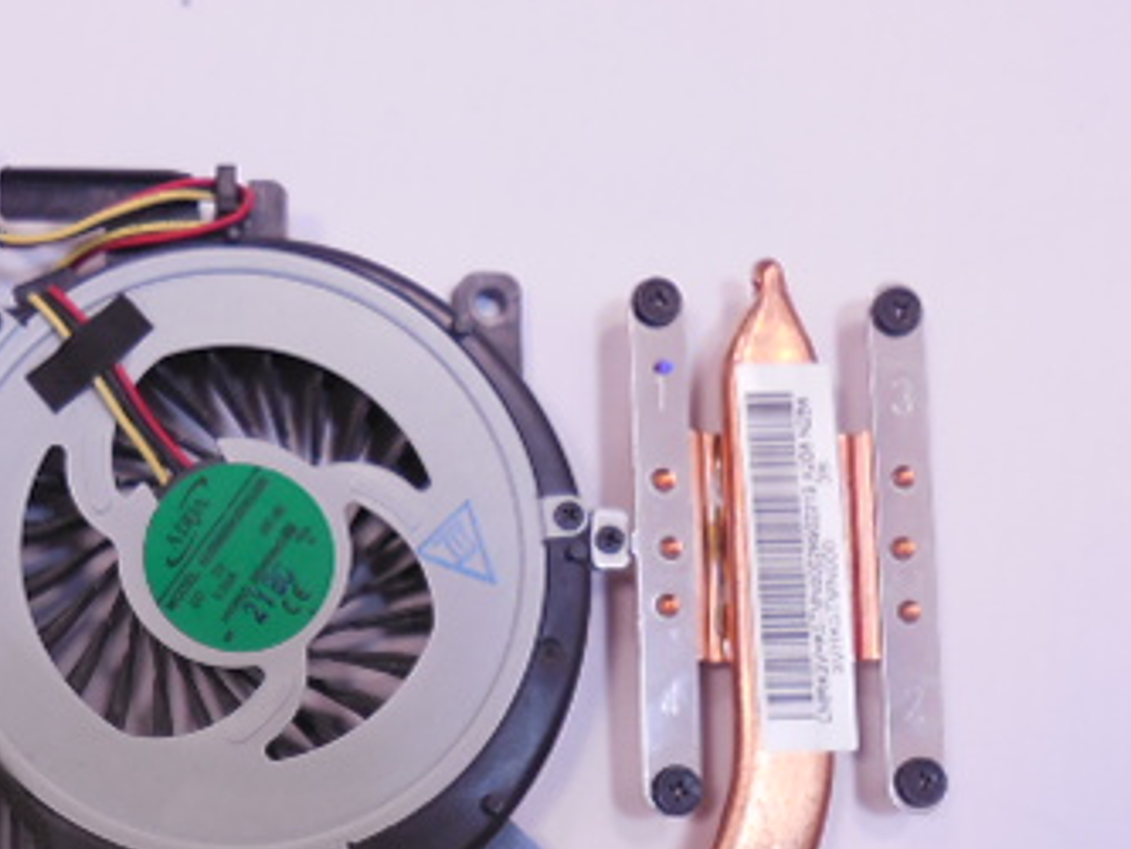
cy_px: 744
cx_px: 160
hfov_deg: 36.3
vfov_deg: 28.2
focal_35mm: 50
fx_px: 1634
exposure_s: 1/30
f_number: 3.5
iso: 280
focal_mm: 4.6
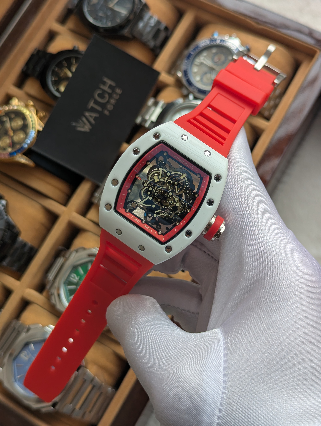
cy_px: 213
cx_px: 160
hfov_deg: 30.3
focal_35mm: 48
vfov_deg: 39.6
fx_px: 592
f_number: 1.85
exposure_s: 1/394
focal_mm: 6.81
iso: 44
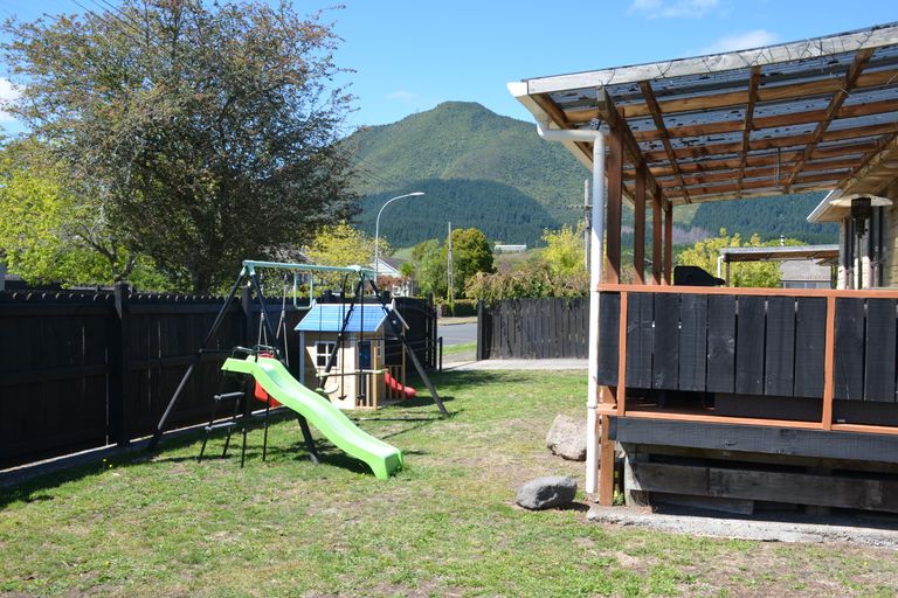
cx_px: 449
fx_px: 823
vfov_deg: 40.0
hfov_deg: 57.2
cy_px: 299
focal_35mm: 33
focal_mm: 22
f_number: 8
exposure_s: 1/250
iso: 160
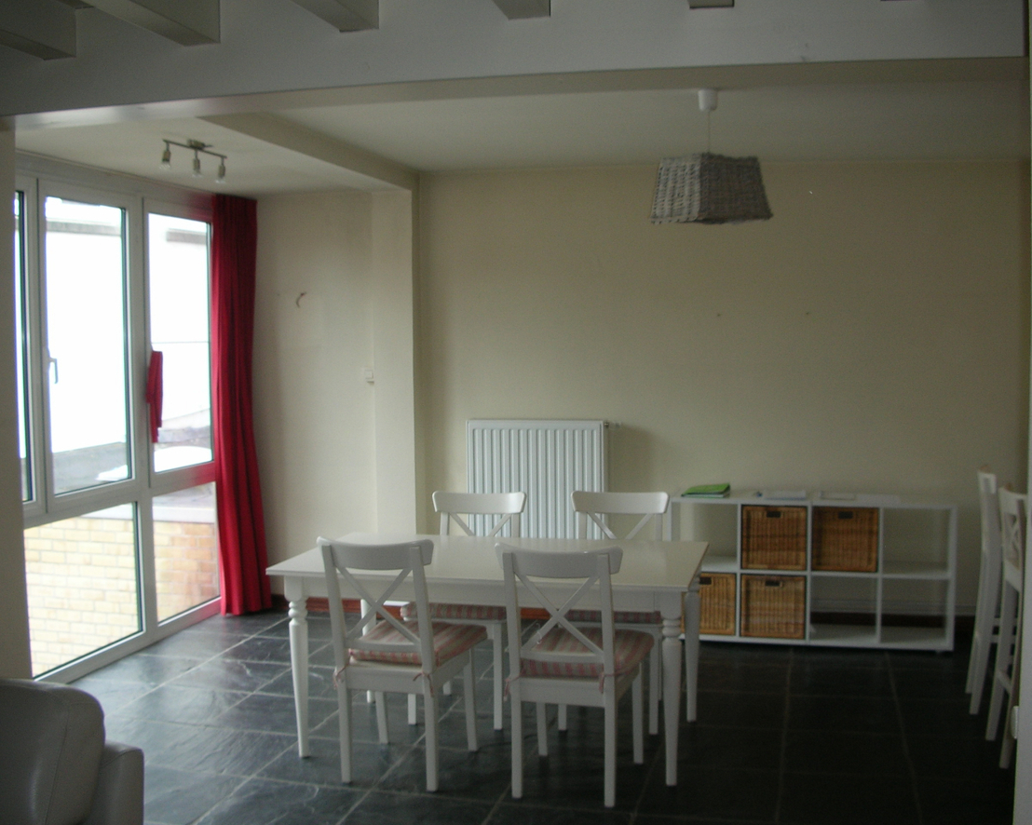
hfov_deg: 49.1
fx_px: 1130
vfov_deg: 40.1
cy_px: 418
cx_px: 503
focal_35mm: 37
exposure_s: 1/30
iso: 55
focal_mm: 5.8
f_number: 3
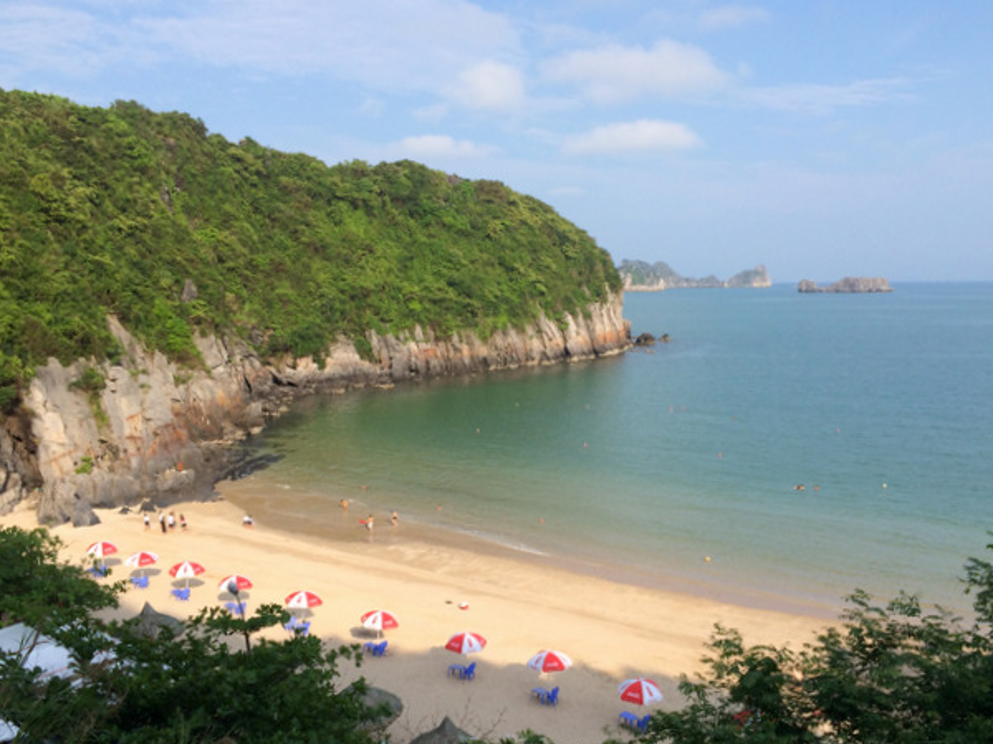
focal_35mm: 34
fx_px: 975
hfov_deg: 53.9
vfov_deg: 41.8
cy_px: 405
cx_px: 543
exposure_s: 1/1520
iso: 32
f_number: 2.2
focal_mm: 4.12
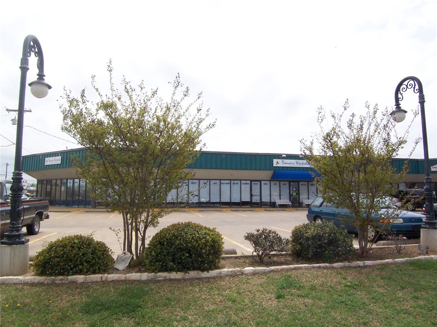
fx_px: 290
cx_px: 218
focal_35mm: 23
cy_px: 164
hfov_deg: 73.9
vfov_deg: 58.9
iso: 64
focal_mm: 3.8
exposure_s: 1/320
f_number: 5.6
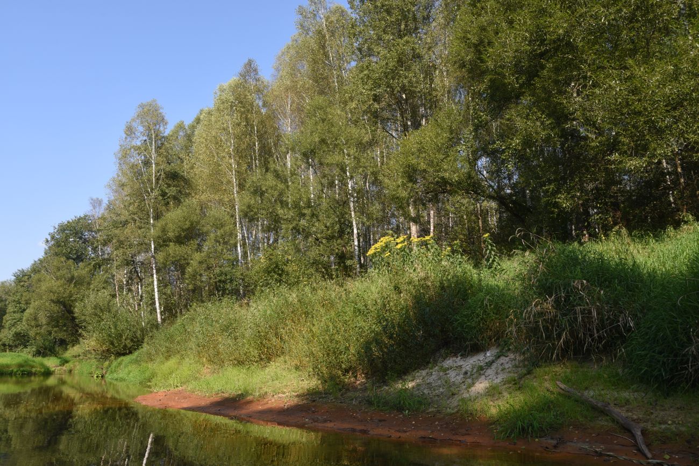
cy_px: 233
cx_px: 350
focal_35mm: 31
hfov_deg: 60.3
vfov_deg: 42.3
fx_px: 602
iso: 160
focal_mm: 31
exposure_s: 1/125
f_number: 10
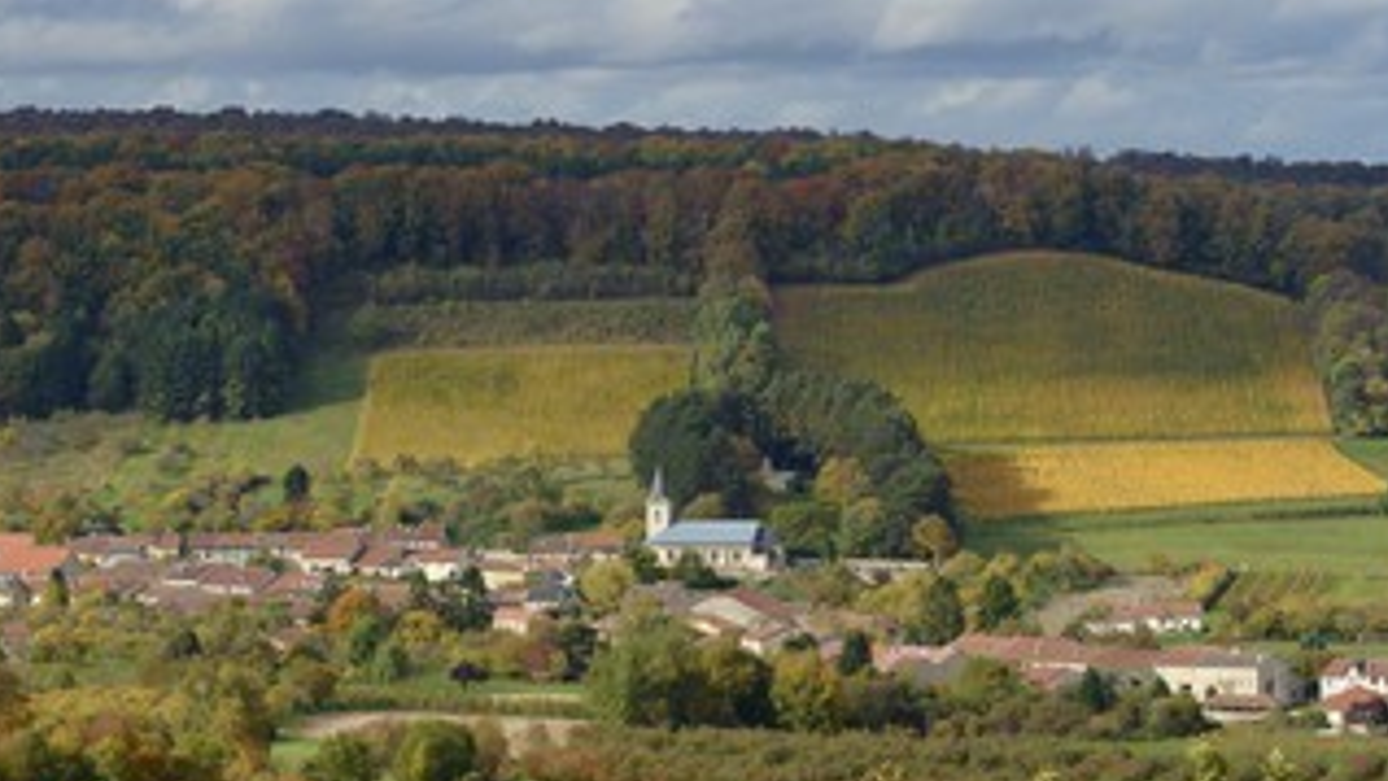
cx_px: 537
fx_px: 5706
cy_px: 467
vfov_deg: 7.8
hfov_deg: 13.9
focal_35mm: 155
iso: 200
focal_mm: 112
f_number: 9
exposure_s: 1/250
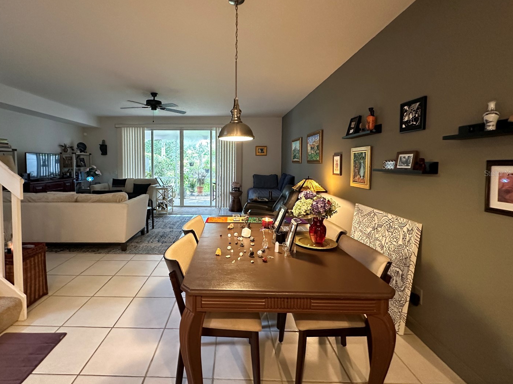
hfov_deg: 94.1
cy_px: 173
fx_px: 237
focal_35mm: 16
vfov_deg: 77.9
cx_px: 226
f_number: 2.2
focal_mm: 2.22
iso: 640
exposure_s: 1/60
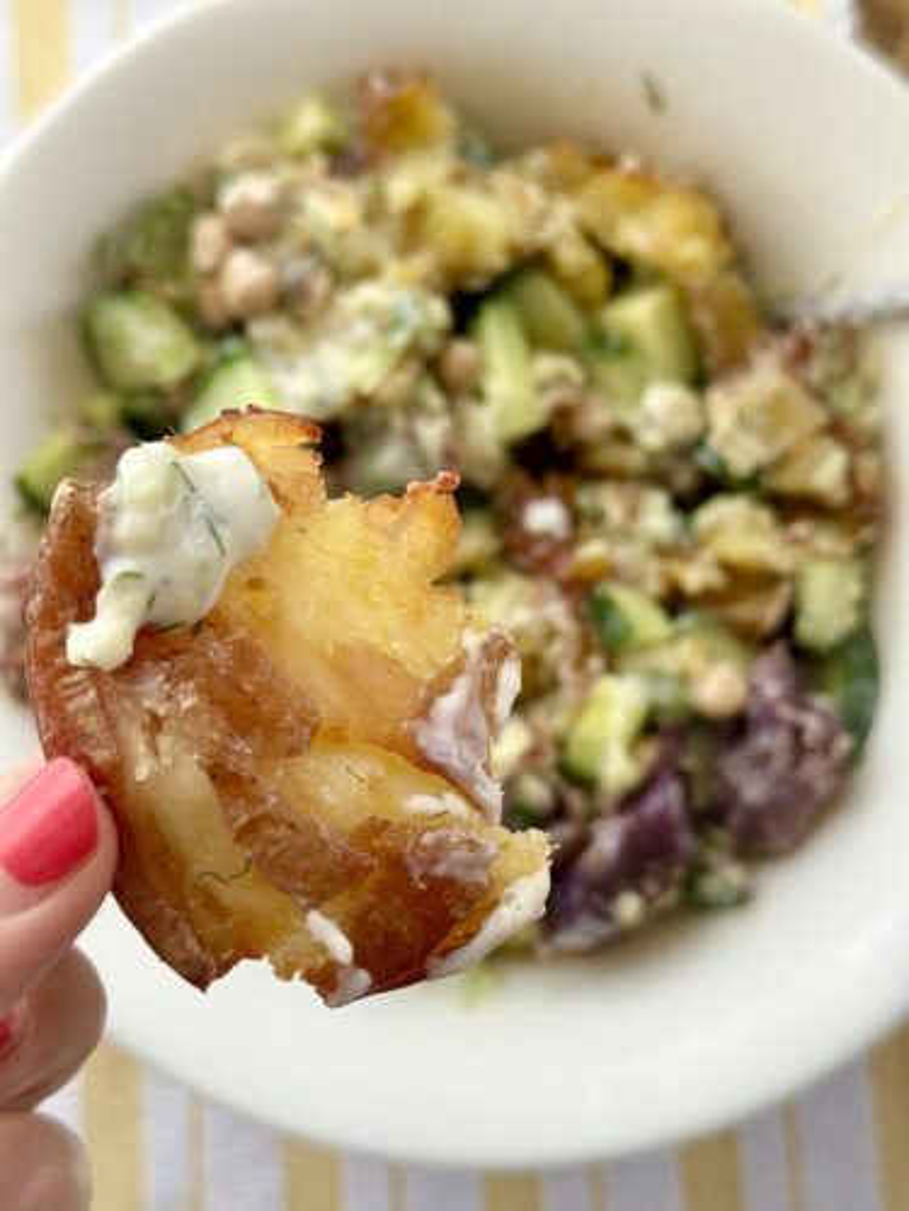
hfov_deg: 30.3
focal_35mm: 48
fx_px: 1681
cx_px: 454
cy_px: 606
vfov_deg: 39.7
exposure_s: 1/104
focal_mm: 6.86
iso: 125
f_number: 1.78
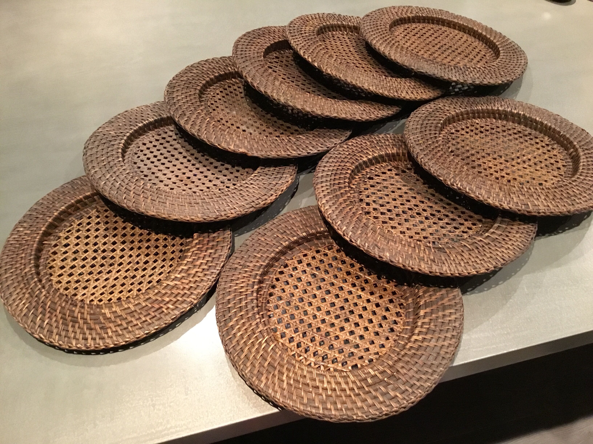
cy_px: 222
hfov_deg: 58.4
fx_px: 531
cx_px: 296
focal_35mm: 31
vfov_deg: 45.4
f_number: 2.4
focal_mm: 3.3
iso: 320
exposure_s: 1/17
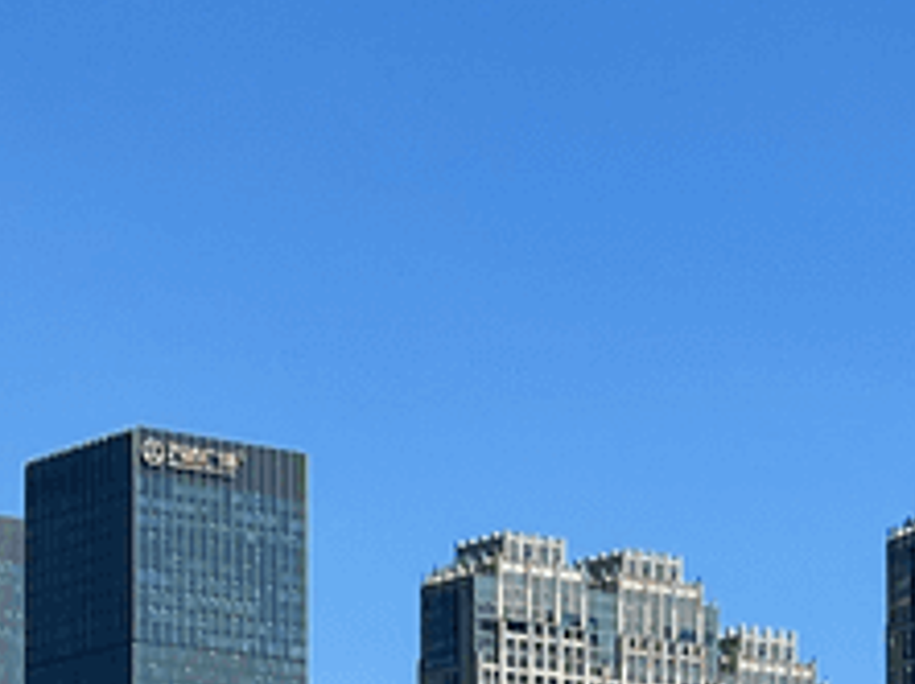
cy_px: 948
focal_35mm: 169
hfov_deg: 11.6
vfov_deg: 8.6
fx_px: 4462
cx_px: 845
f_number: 1.6
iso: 50
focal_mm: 5.1
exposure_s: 1/3876
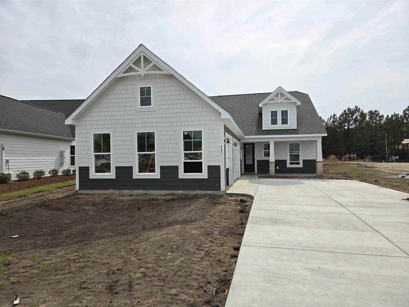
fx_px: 272
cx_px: 204
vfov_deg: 58.9
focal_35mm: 23
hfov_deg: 73.9
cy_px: 154
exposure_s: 1/2929
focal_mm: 5.4
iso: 25
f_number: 1.8
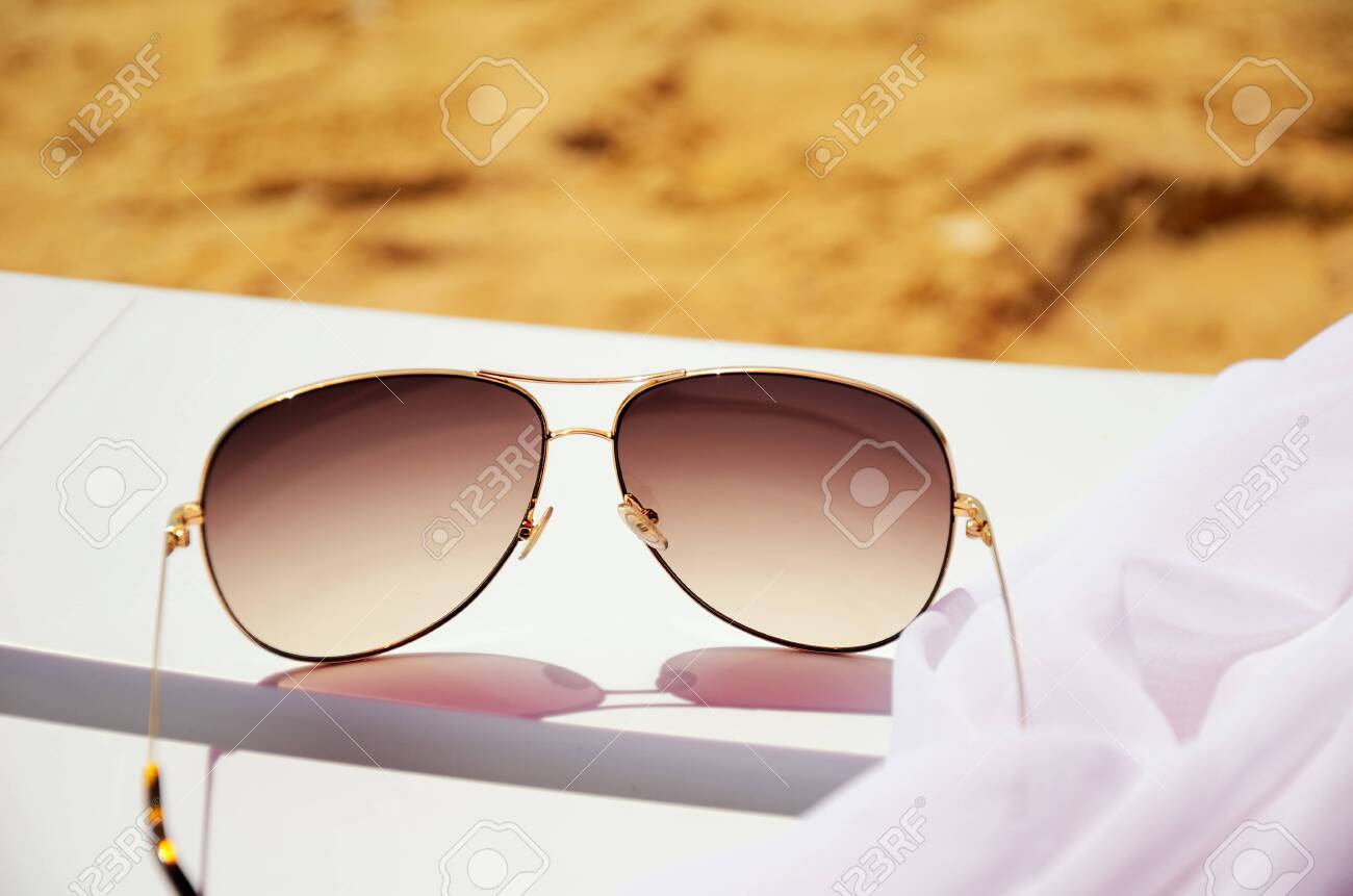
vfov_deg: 12.1
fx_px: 4219
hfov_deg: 18.2
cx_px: 676
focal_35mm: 112
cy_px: 448
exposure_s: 1/1000
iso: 100
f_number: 5.6
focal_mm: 75
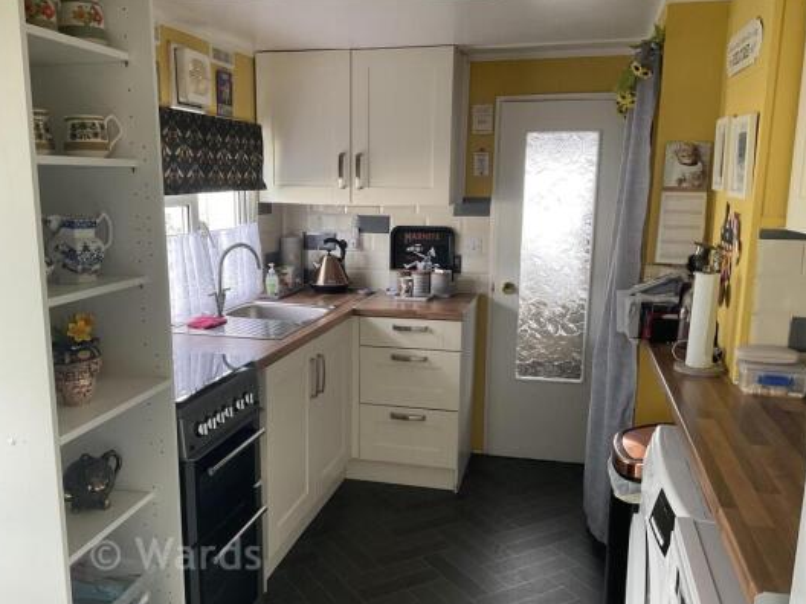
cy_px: 327
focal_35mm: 32
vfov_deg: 44.1
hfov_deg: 56.8
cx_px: 378
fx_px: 745
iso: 64
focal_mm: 3
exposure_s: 1/73
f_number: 1.8
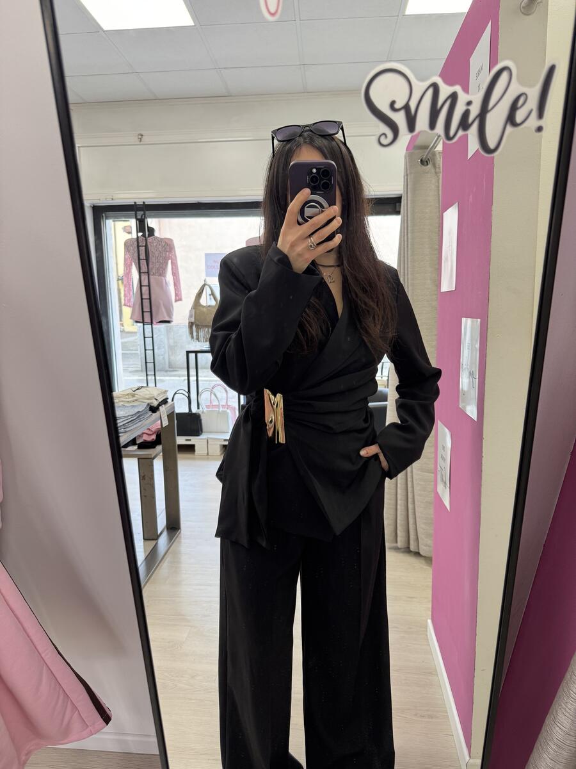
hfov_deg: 56.8
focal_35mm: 24
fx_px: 532
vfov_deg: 71.6
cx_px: 288
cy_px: 384
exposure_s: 1/100
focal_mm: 6.76
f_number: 1.78
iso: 125
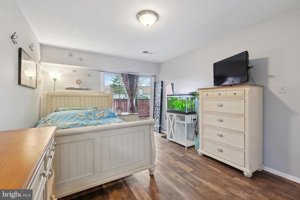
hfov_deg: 100.4
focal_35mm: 15
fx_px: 125
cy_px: 100
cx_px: 150
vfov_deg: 77.3
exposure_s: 1/13
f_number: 8
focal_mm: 10
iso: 400
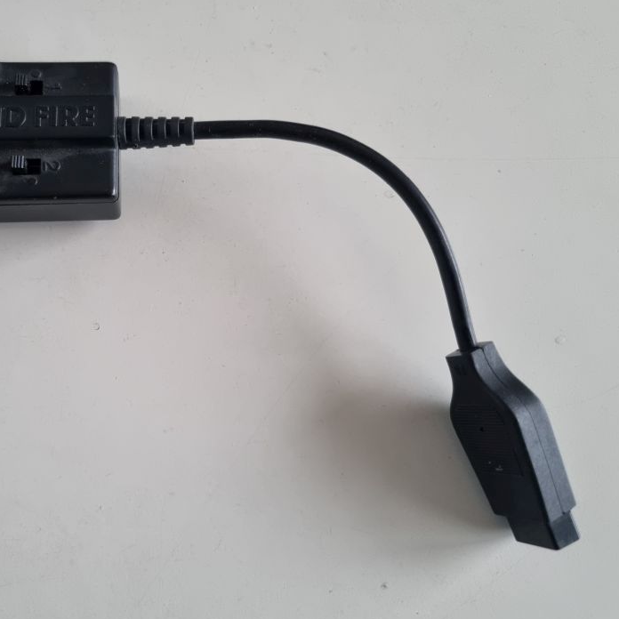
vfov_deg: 49.7
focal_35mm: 33
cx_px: 201
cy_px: 303
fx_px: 668
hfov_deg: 48.8
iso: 400
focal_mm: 5.4
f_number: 1.8
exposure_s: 1/50
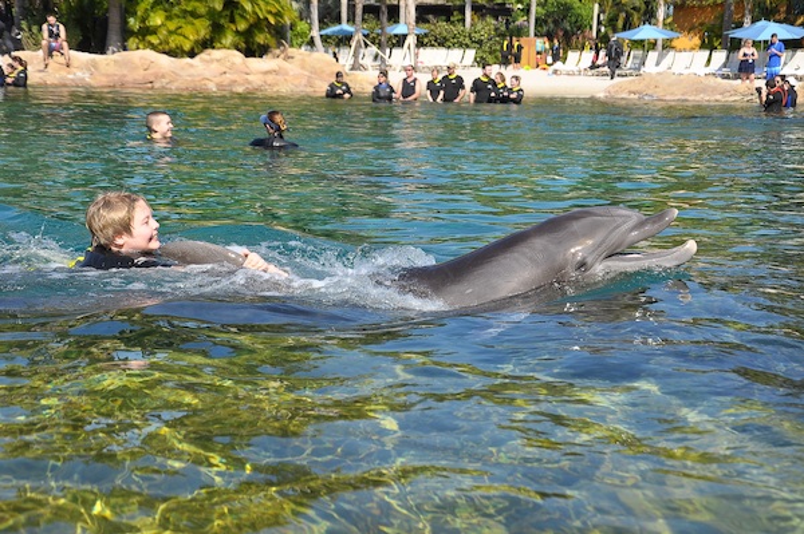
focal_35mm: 57
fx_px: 1272
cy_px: 267
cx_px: 402
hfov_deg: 35.1
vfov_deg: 23.7
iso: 200
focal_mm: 38
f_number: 6.3
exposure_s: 1/640
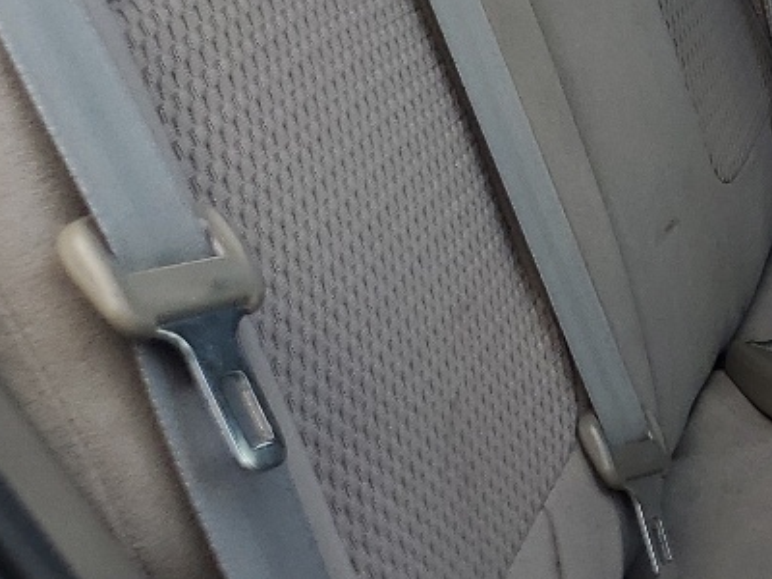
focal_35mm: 104
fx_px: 2319
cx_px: 1301
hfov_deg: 16.4
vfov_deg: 13.9
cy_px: -58
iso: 50
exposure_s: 1/476
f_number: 1.5
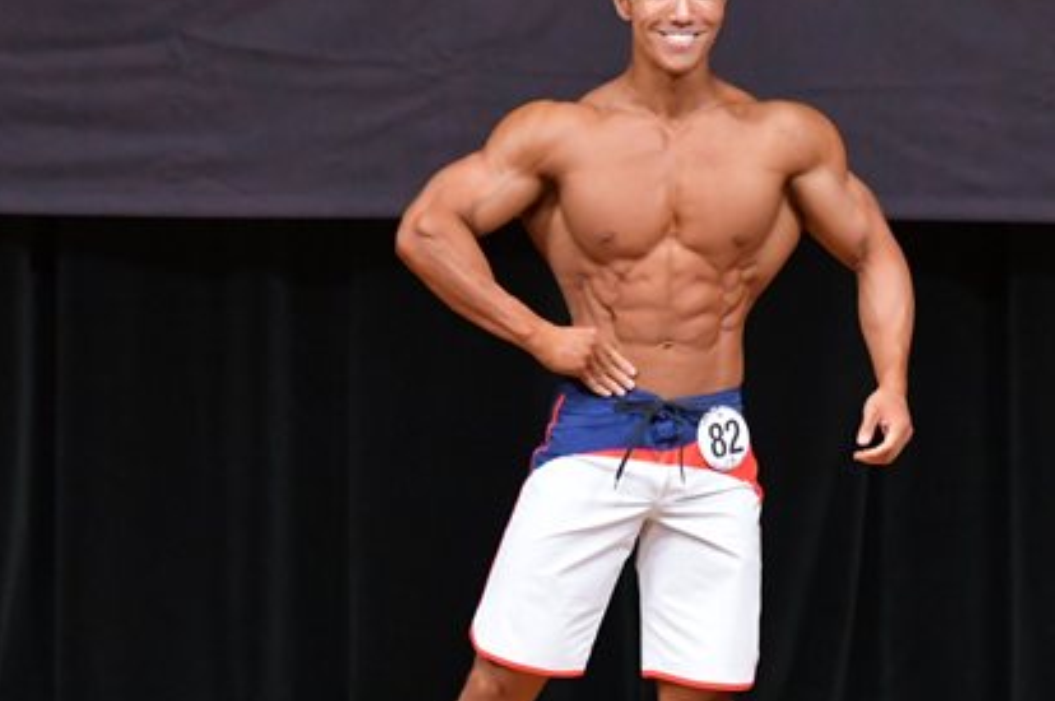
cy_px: 482
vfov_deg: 2.6
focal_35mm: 534
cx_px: 643
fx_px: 15631
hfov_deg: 3.9
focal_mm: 190
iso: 5000
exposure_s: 1/400
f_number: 5.6
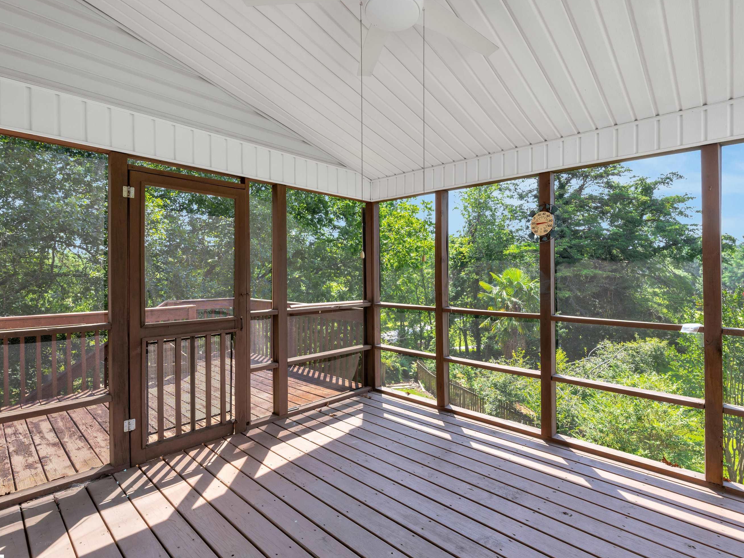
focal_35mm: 18
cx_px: 413
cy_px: 273
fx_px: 387
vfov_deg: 71.6
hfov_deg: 87.4
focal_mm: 16
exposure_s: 1/80
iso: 320
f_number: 9
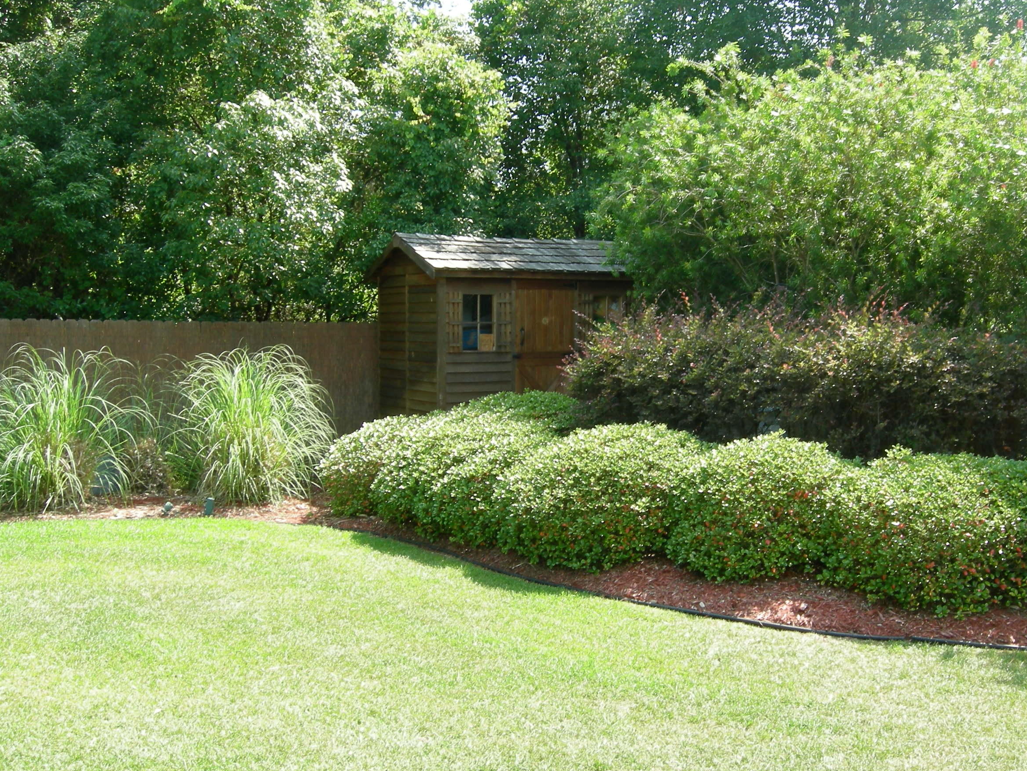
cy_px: 345
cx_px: 570
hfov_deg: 46.7
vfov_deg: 35.9
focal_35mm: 40
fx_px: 1187
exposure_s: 1/99.4
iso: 64
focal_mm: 7.5
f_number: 4.3
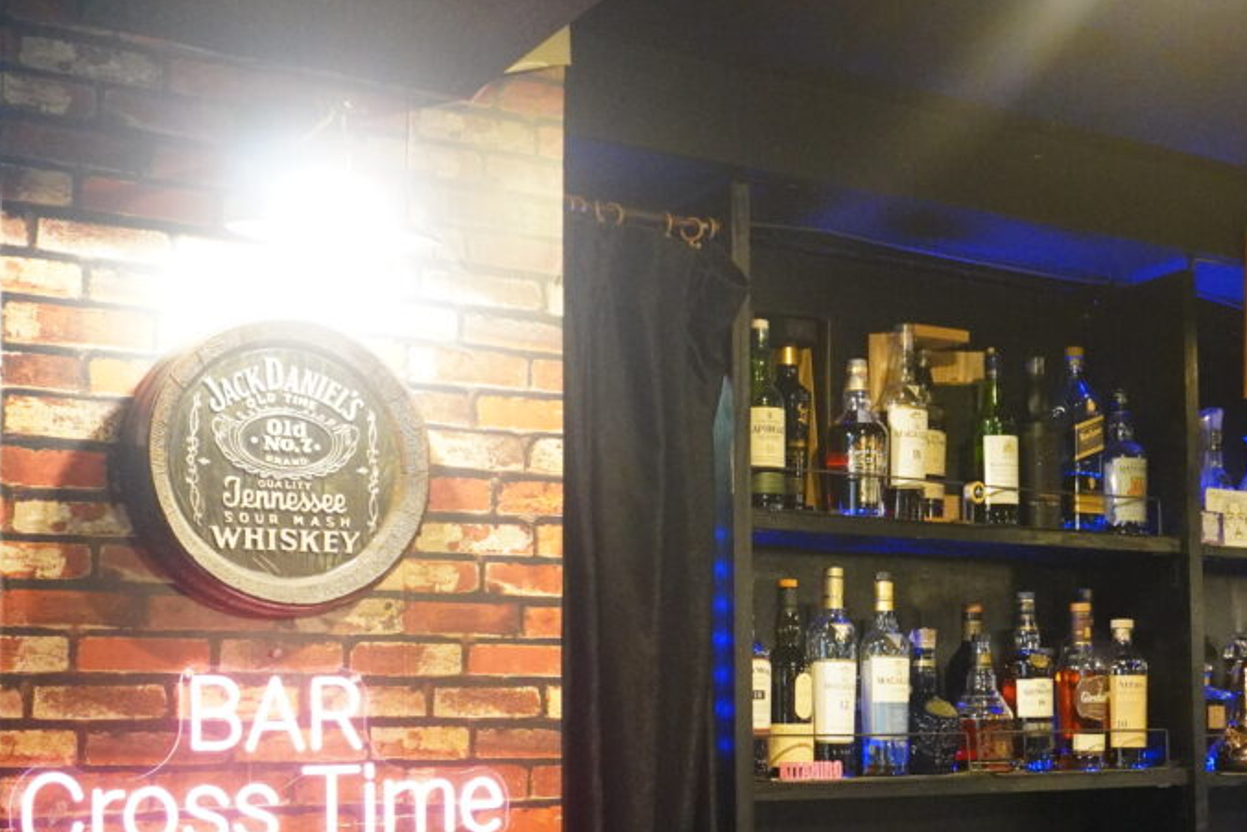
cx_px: 740
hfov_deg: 39.4
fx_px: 1732
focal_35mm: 50
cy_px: 623
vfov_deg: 26.7
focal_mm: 22
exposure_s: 1/20
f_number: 4
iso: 6400
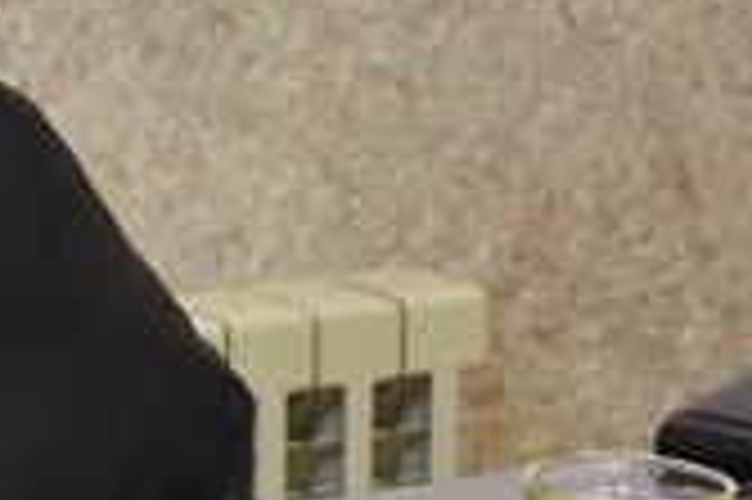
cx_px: -518
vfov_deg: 4.6
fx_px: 6215
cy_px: 9
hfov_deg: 6.8
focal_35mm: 298
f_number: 5.6
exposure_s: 1/80
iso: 3200
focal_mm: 55
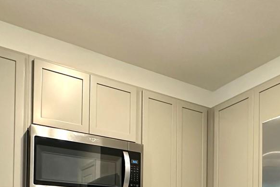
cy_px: 225
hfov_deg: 48.1
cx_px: 169
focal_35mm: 40
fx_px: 311
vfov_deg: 28.9
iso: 400
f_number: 2.2
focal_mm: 2.22
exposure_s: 1/60
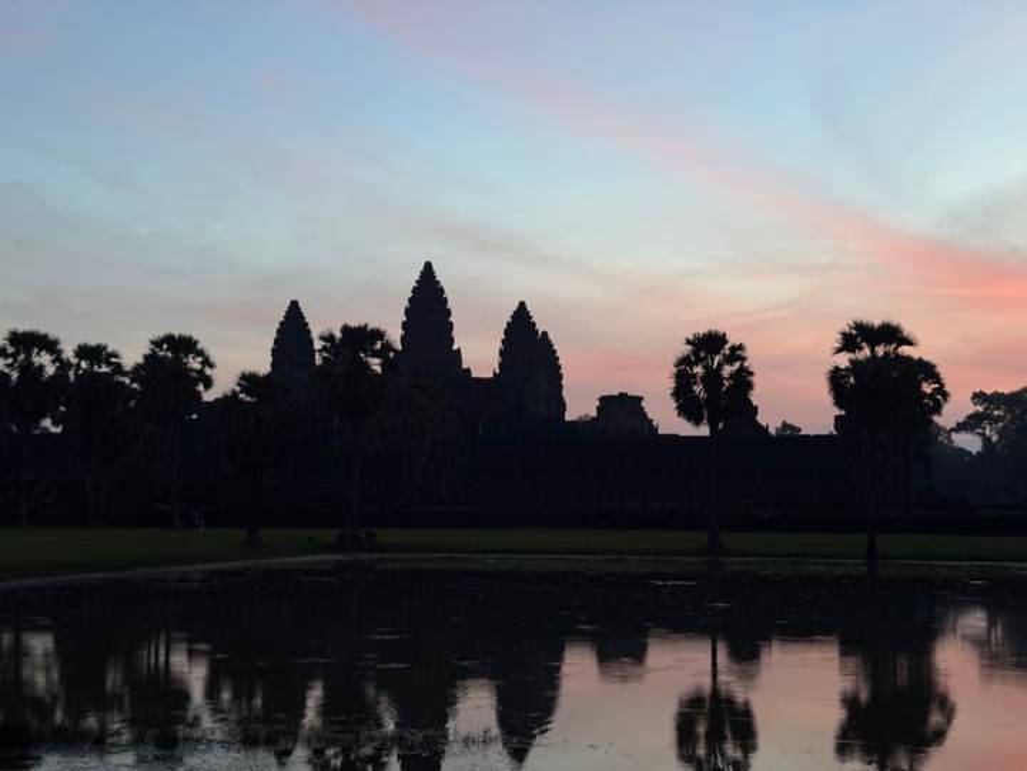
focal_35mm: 48
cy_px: 386
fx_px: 1424
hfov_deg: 39.7
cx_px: 514
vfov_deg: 30.3
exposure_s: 1/30
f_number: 1.78
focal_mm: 6.76
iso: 800
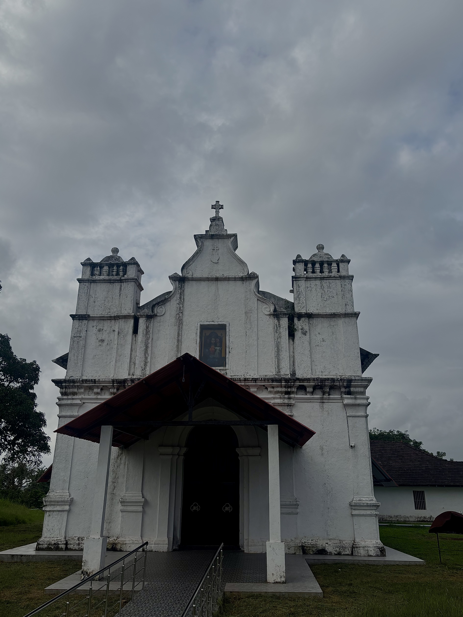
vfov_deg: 67.3
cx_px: 232
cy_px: 308
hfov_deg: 53.1
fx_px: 464
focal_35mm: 26
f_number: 1.6
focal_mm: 6
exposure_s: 1/4630
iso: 50
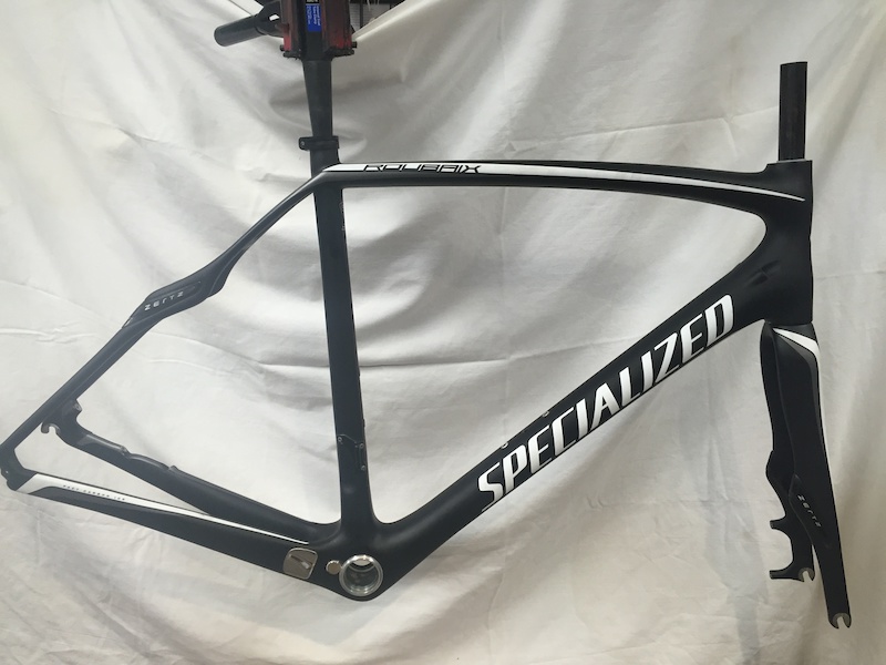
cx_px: 443
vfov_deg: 48.2
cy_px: 332
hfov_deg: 61.7
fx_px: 742
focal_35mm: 29
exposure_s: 1/30
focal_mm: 4.15
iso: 40
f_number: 2.2
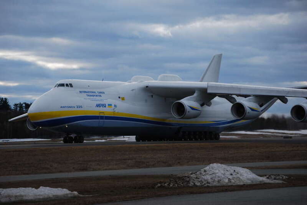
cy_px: 102
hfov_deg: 15.2
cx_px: 154
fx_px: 1152
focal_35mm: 135
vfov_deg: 10.2
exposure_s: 1/500
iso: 100
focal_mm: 90
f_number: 5.6
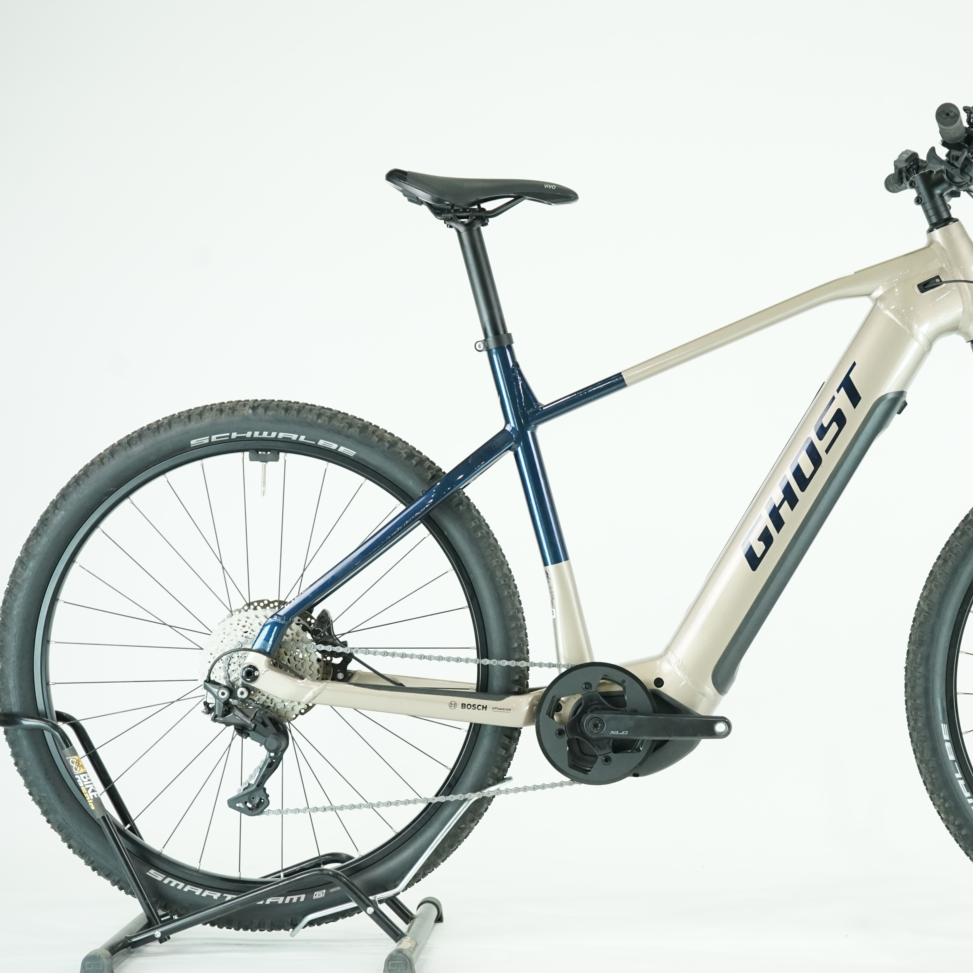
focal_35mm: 68
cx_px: 717
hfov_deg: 25.1
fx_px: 2162
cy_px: 488
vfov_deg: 25.4
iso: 2000
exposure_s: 1/200
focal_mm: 53
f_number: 5
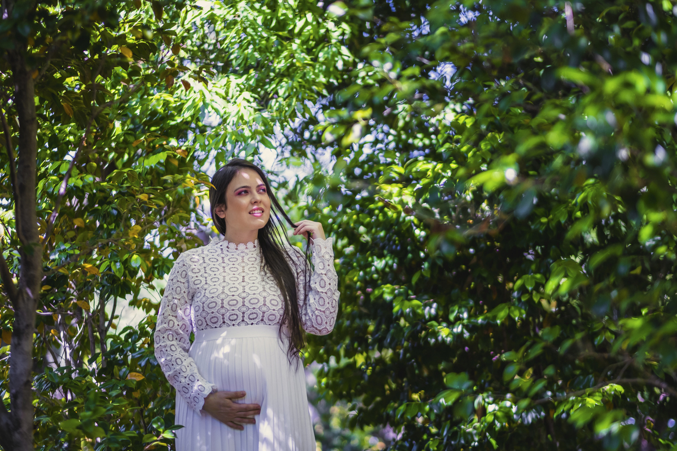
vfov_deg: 16.3
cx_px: 338
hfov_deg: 24.2
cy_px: 226
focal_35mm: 84
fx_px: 1580
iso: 200
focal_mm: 56
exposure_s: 1/1600
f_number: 1.2
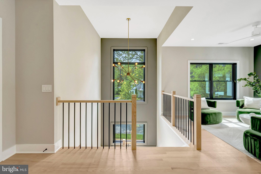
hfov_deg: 96.7
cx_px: 130
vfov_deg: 73.8
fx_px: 116
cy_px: 87
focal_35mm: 16
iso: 1250
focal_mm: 16
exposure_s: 1/250
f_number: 8
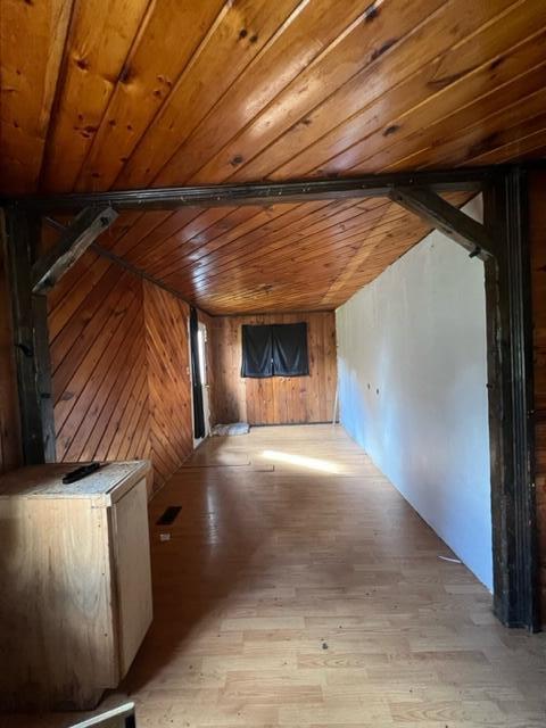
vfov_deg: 106.2
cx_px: 273
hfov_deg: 89.9
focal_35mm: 13
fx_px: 273
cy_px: 364
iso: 500
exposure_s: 1/60
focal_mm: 1.57
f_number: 1.8
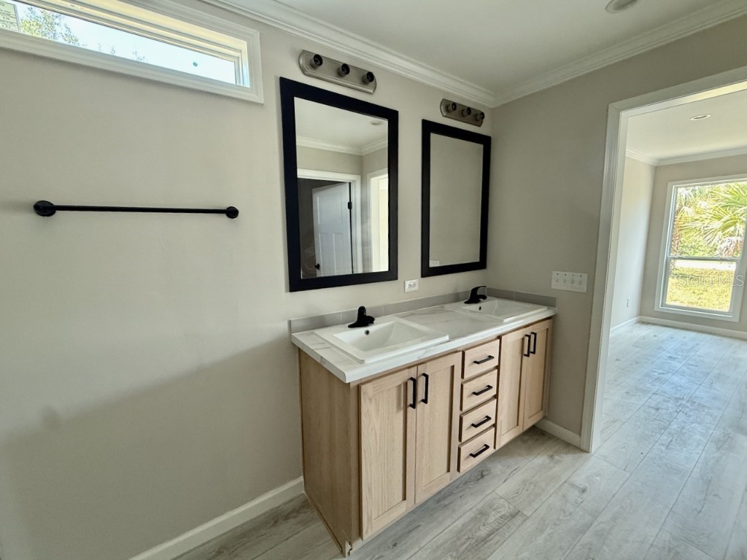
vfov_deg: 85.7
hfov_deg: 102.1
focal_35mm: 14
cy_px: 280
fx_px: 302
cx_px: 374
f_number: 2.2
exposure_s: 1/60
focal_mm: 2.22
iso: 400
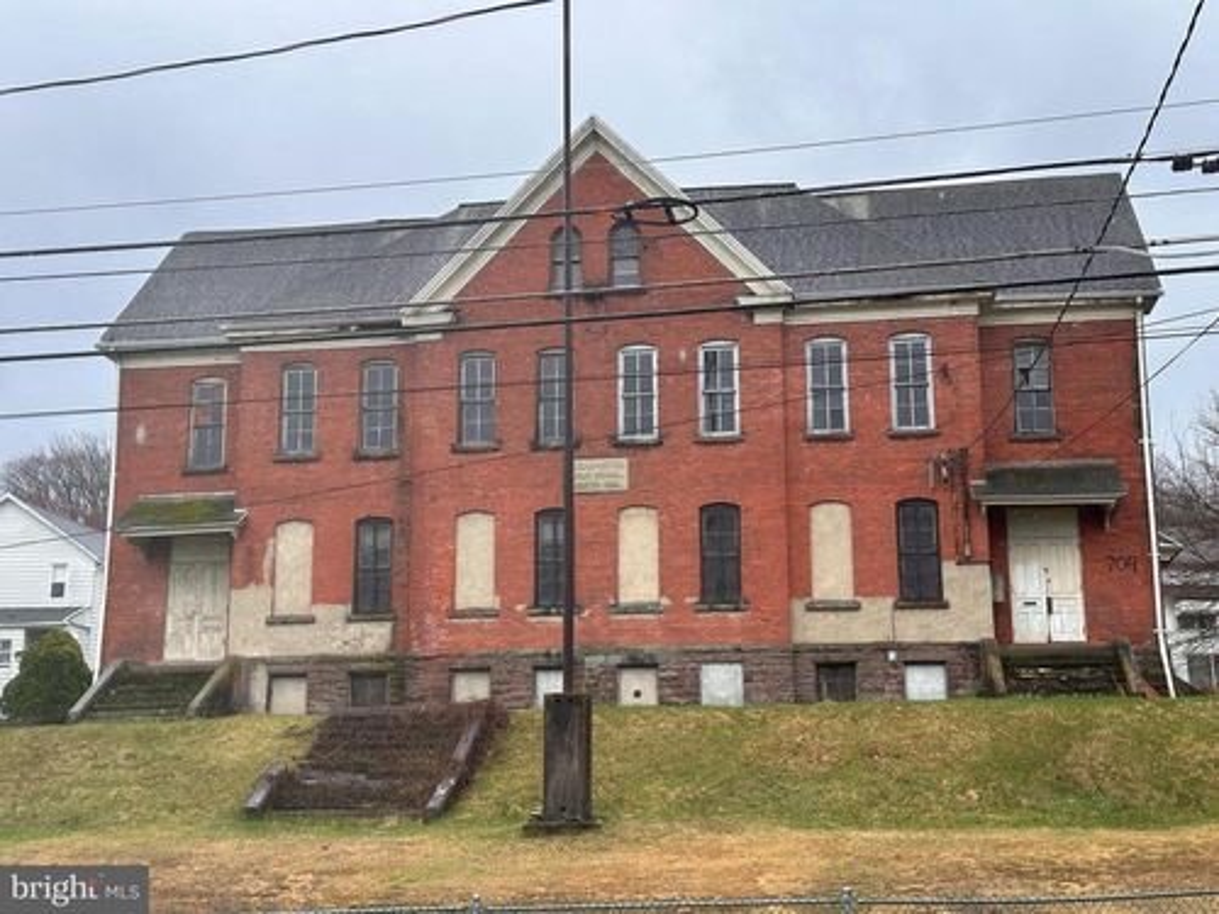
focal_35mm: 48
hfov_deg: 39.7
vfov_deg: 30.3
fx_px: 1690
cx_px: 610
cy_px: 457
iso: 64
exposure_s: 1/1517
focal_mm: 6.86
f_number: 1.78
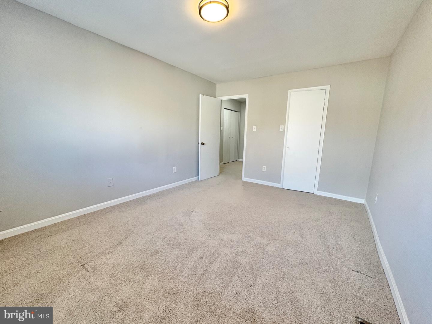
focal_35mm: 14
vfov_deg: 85.7
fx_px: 175
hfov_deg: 102.1
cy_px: 162
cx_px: 216
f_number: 2.2
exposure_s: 1/120
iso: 200
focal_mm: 2.22
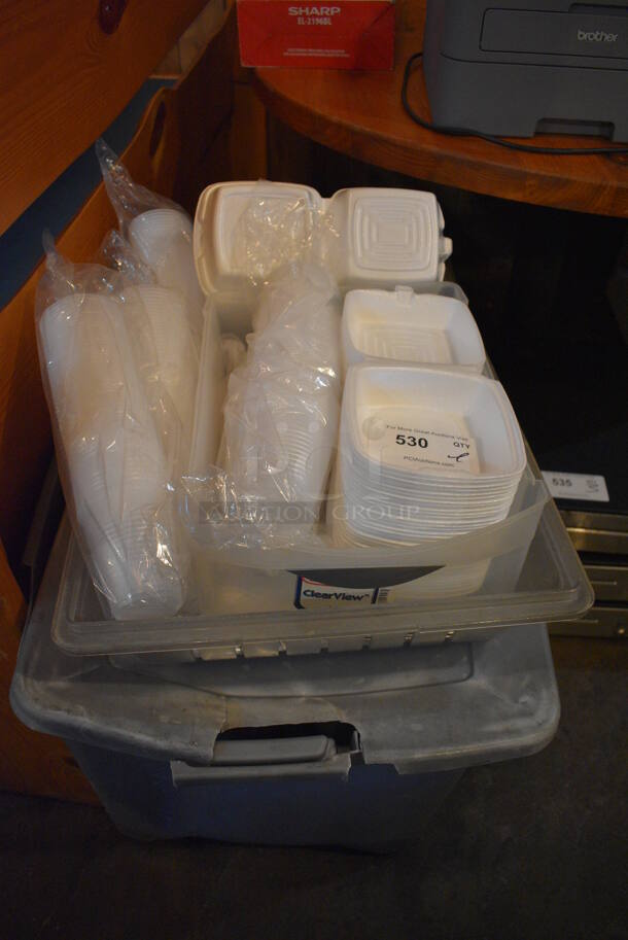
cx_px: 314
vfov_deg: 67.3
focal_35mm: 27
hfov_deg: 48.0
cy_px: 470
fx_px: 705
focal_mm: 18
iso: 3200
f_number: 3.5
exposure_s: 1/125
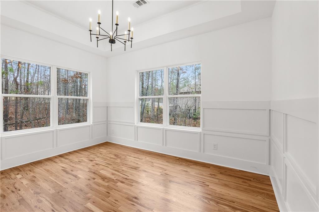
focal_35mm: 16
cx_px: 160
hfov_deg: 95.0
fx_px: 146
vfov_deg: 72.0
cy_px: 106
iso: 1250
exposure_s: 1/30
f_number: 5.6
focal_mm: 16.5
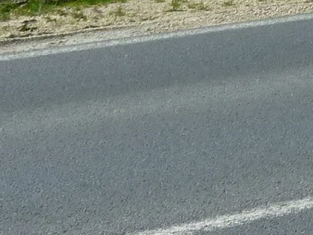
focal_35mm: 200
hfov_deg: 9.0
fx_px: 1807
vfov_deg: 6.7
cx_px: 729
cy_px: -477
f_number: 3.7
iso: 80
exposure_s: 1/640
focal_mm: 5.9
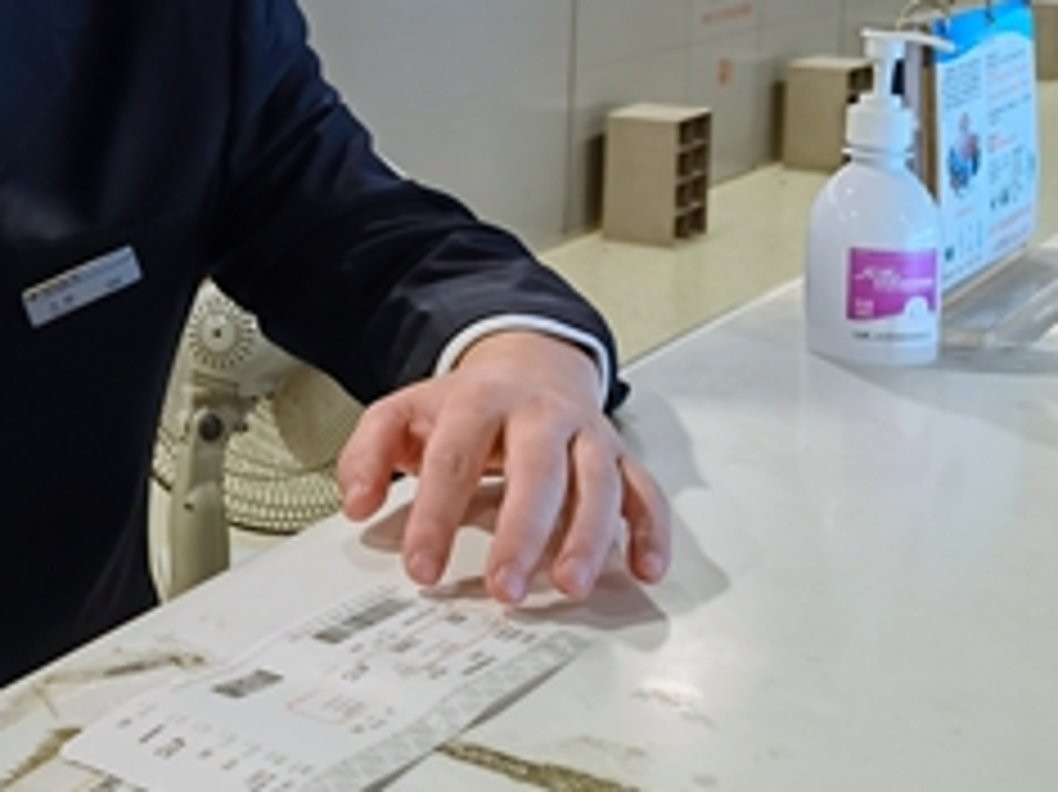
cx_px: -59
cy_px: 4
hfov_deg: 26.3
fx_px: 2108
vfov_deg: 20.6
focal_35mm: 69
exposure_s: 1/50
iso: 125
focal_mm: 6.67
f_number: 1.9
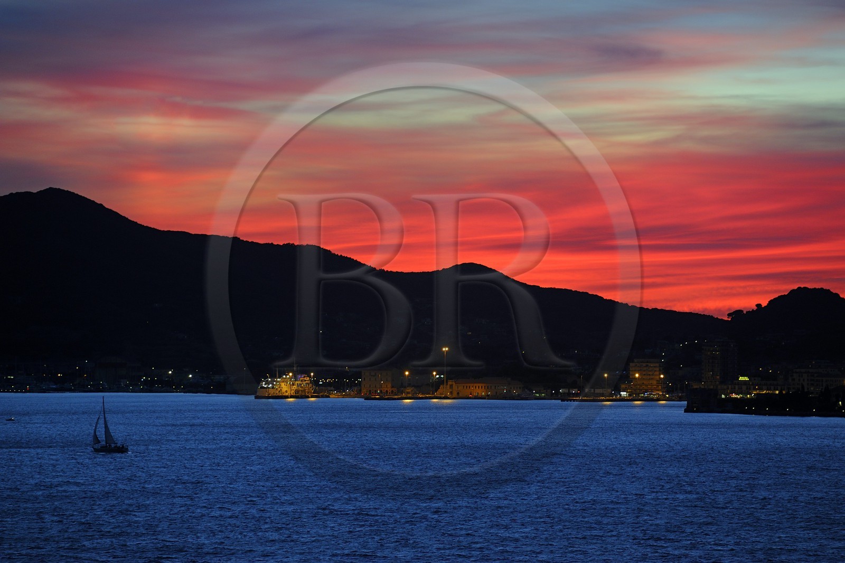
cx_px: 422
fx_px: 3989
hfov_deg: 12.1
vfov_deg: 8.1
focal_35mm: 170
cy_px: 282
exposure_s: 1/40
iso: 800
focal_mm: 170
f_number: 3.5
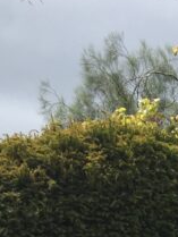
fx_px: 1014
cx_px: 308
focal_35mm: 148
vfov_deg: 11.3
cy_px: 553
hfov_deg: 9.6
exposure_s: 1/1399
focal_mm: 4.15
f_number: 2.2
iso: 25
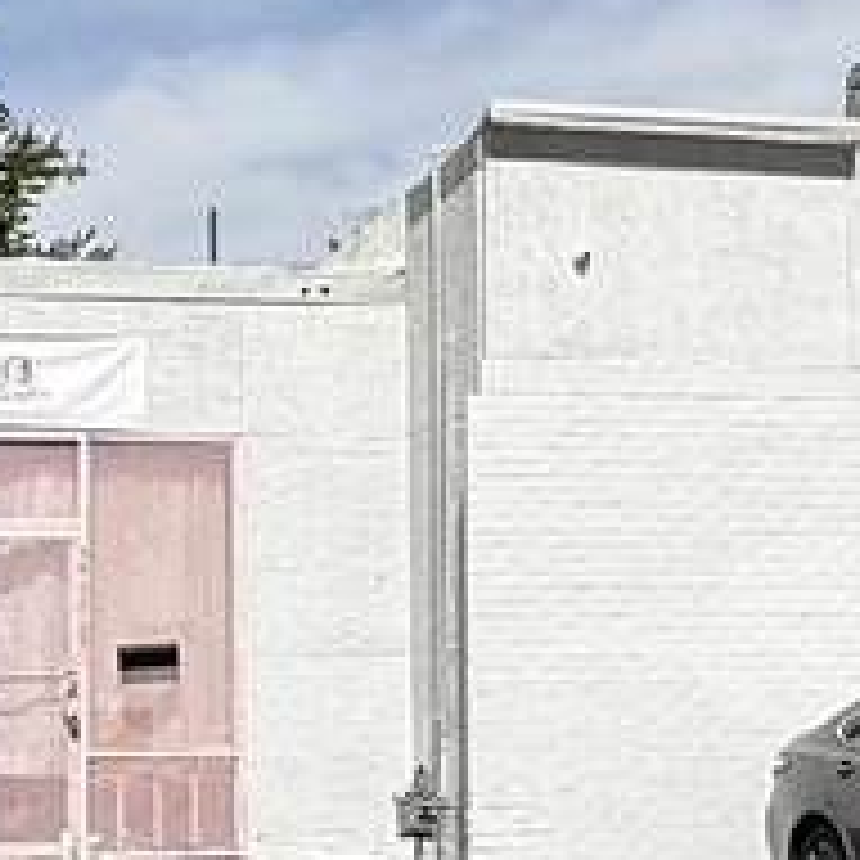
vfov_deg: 20.9
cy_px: 504
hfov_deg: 20.9
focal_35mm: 83
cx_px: 369
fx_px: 2333
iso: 50
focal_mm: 2.22
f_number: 2.2
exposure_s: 1/6173
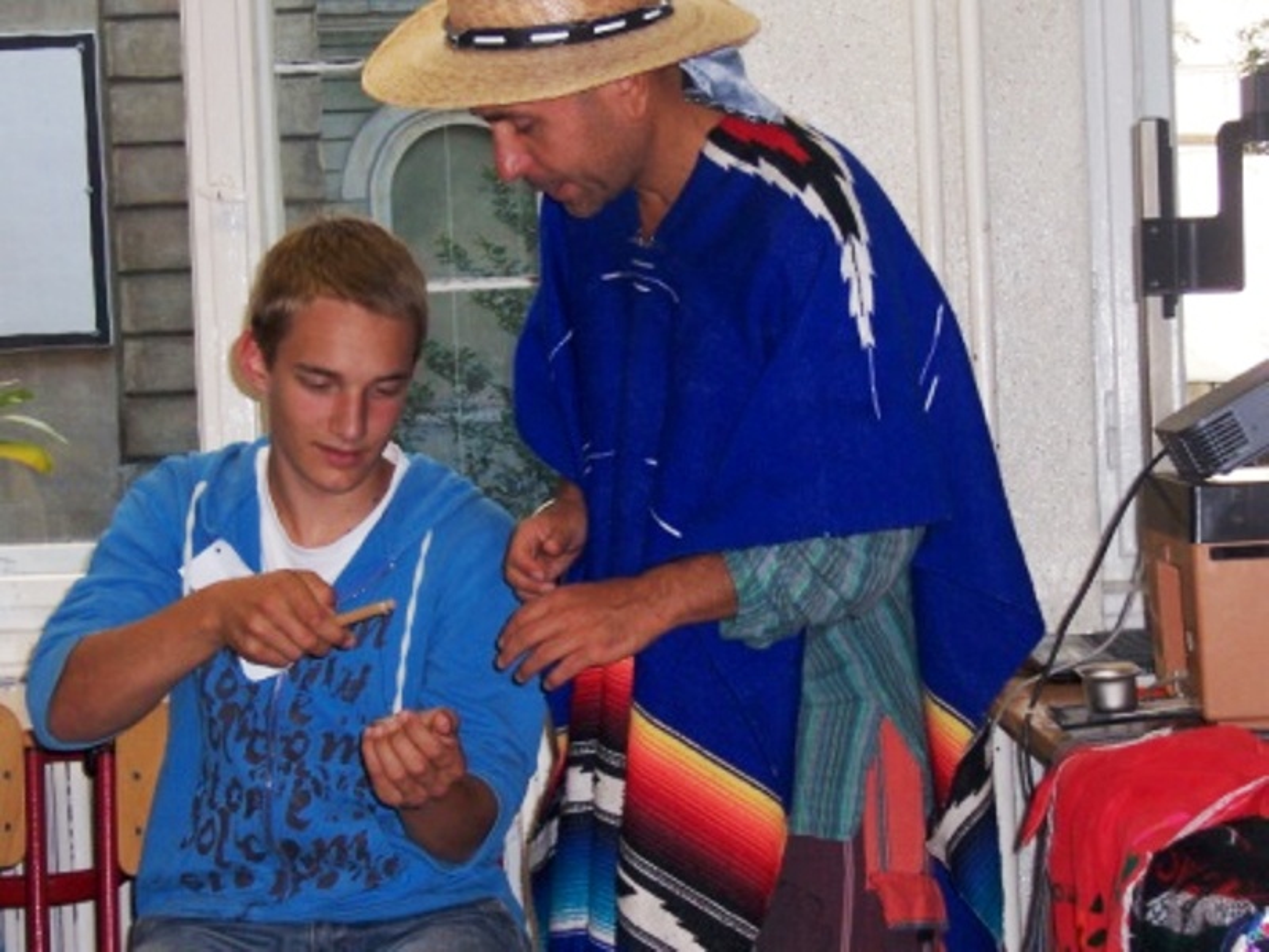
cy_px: 476
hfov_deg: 22.0
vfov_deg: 16.6
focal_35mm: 89
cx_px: 634
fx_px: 3263
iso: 140
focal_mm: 14.8
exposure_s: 1/90
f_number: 4.8
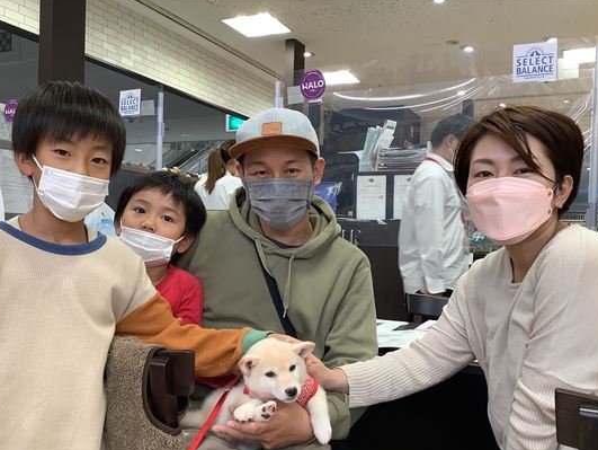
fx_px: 605
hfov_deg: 52.6
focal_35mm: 35
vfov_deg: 40.7
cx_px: 284
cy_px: 250
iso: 80
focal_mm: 3.3
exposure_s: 1/60
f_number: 2.4
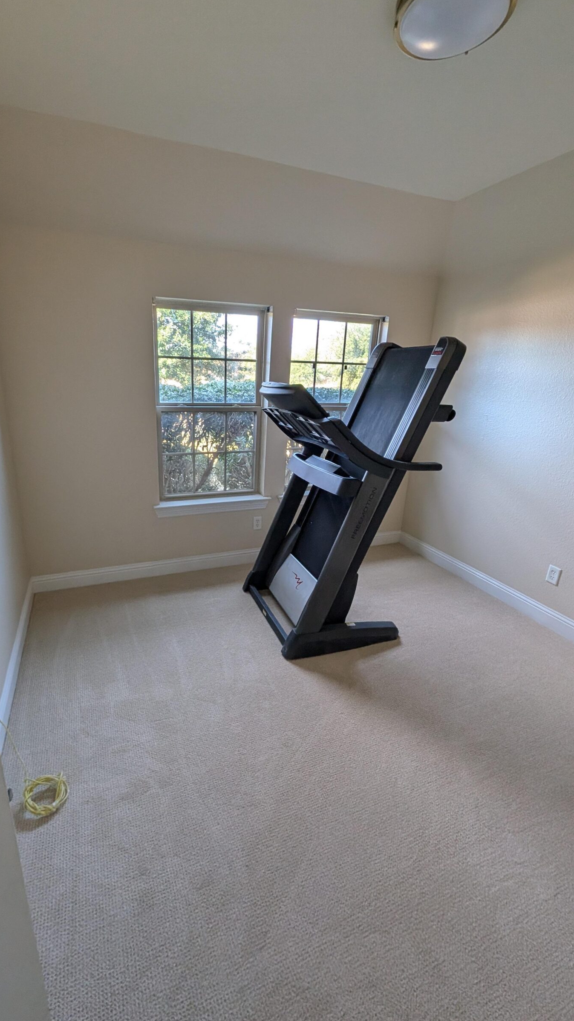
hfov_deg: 74.0
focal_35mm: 14
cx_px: 249
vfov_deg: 106.8
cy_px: 502
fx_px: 379
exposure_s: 1/129
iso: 46
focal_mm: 2.02
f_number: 1.7
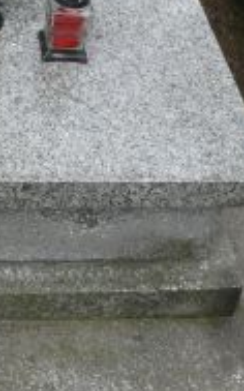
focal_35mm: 94
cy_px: 39
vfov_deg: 21.6
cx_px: -21
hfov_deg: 13.6
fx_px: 1001
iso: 100
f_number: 4
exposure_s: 1/160
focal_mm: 7.4
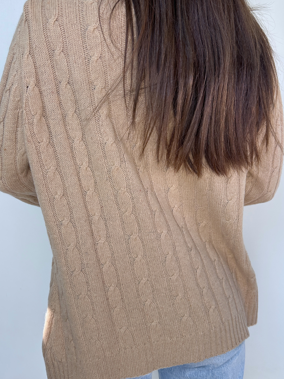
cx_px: 138
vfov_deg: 67.2
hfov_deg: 53.1
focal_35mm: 26
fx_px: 284
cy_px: 175
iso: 64
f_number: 1.78
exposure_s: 1/159
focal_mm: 6.86
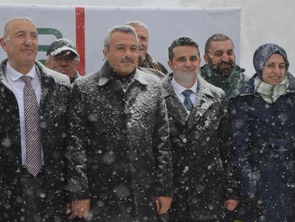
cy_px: 98
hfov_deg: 22.7
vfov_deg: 17.2
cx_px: 134
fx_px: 733
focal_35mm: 86
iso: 800
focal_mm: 70
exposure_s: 1/1250
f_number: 2.8
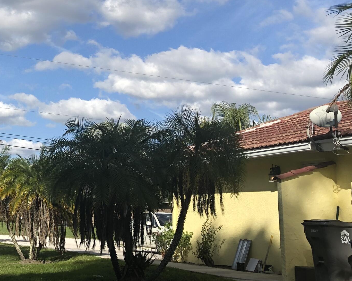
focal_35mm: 60
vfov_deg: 24.7
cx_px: 38
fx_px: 625
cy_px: 35
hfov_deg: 30.2
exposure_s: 1/2825
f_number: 1.8
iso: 20
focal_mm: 4
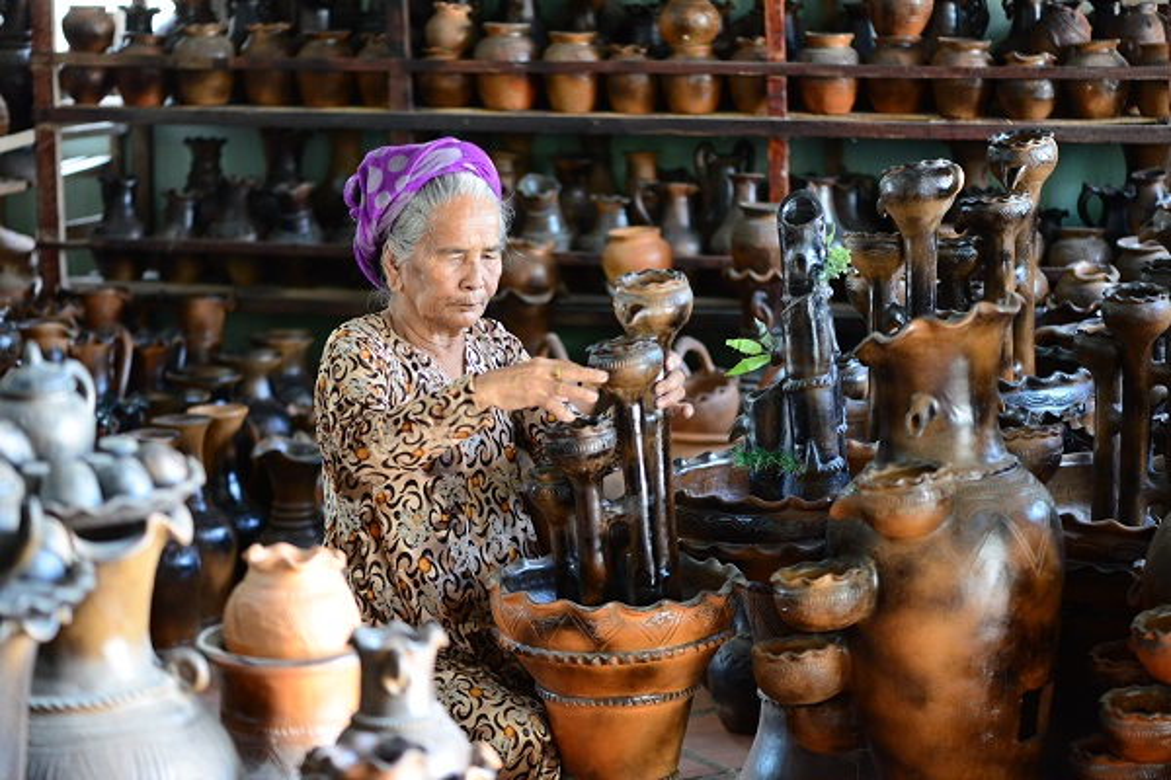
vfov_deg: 13.0
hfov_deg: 19.5
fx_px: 3415
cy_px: 390
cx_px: 586
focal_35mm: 105
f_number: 2.8
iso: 2000
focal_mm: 105
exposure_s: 1/100
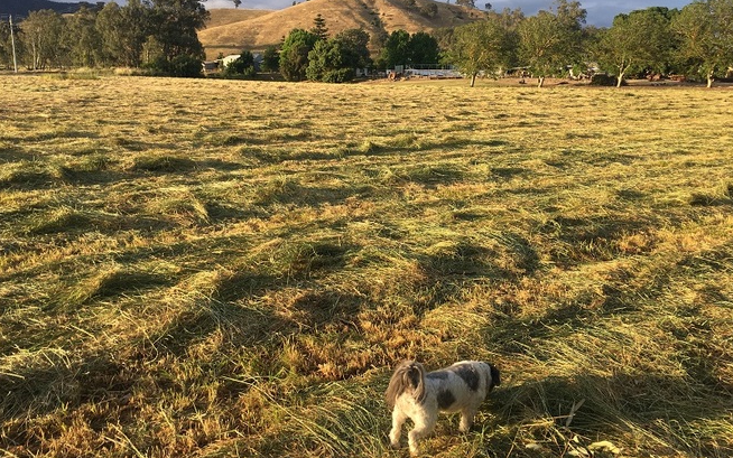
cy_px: 212
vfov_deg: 40.6
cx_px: 366
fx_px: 619
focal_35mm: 31
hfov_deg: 61.2
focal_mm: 4.15
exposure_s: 1/437
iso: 25
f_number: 2.2
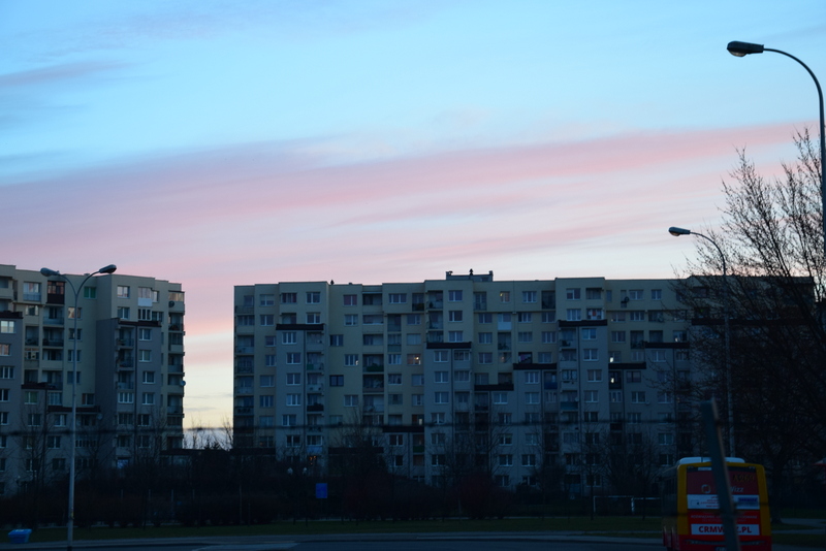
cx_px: 413
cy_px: 276
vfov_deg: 18.2
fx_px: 1721
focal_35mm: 75
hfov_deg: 27.0
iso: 560
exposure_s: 1/15
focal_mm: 50
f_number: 6.3
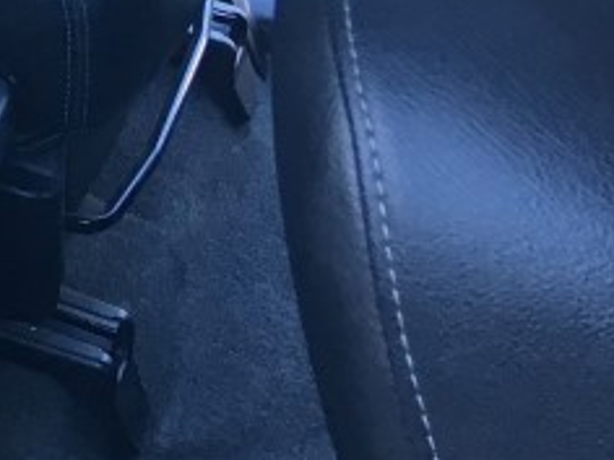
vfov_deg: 11.0
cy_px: -343
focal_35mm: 126
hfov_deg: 13.2
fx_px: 2235
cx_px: -671
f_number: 2.2
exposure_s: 1/30
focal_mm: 4.15
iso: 32
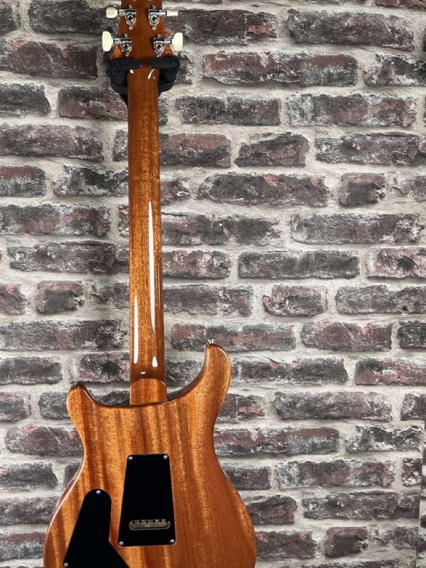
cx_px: 156
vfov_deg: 55.3
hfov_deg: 42.6
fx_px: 541
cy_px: 299
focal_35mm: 33
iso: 80
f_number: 1.6
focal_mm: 5.1
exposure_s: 1/122
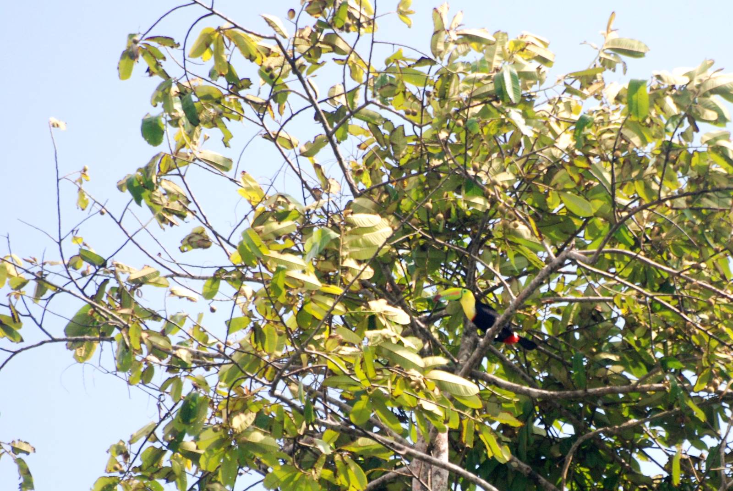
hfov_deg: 4.6
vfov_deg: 3.1
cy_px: 246
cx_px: 366
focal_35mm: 450
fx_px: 9173
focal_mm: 300
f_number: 5.6
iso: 400
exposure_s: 1/800
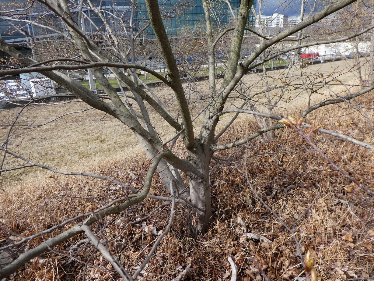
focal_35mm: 24
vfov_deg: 56.8
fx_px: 259
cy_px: 140
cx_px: 187
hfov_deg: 71.6
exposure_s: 1/800
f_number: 3.3
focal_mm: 4.3
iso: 80
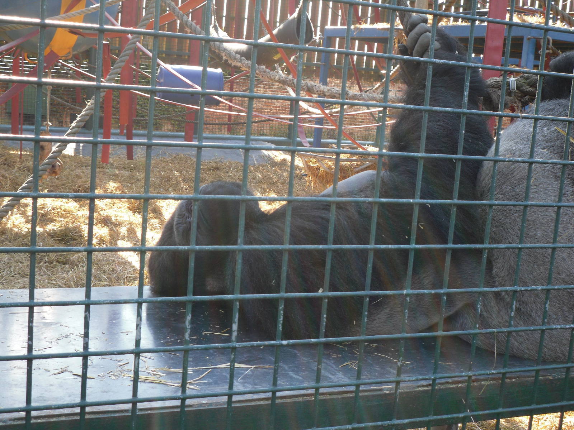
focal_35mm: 53
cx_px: 287
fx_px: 879
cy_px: 215
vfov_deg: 27.5
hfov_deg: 36.2
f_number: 3.9
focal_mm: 9.9
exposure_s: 1/72
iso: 100
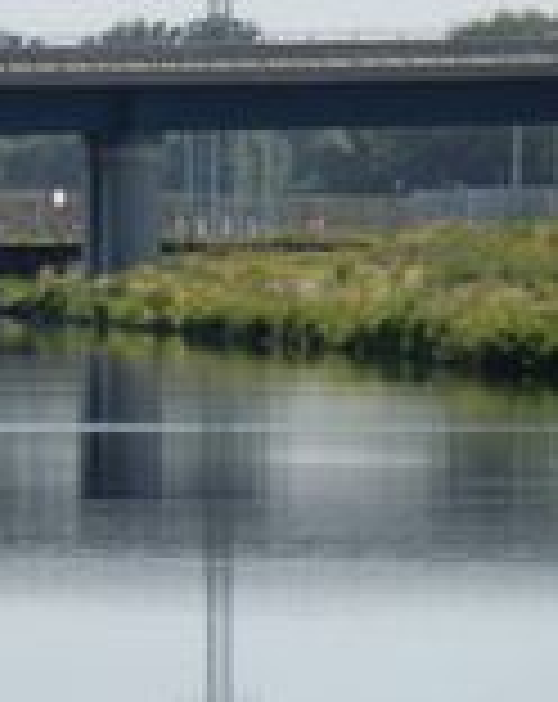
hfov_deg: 2.0
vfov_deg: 2.5
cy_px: 470
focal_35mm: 774
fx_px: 16041
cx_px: -801
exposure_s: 1/400
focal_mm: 35.7
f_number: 5.2
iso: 64
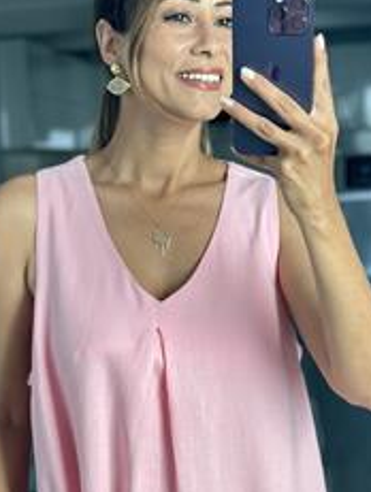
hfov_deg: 14.1
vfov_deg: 18.6
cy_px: 362
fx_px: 1496
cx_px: 209
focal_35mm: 105
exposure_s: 1/152
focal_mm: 6.86
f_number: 1.78
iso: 125
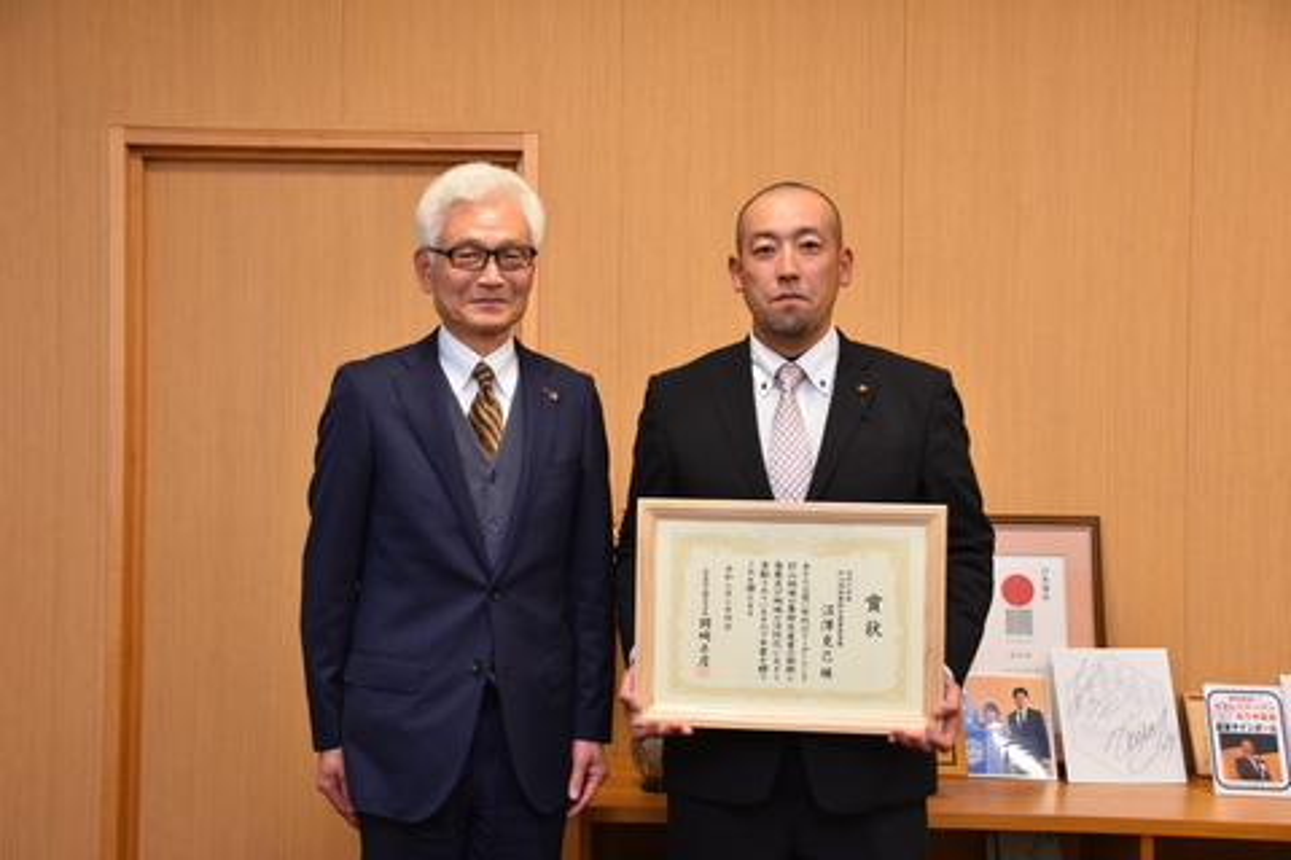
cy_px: 430
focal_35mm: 42
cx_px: 646
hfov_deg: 46.4
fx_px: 1506
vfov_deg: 31.9
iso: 450
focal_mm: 28
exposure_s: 1/60
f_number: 4
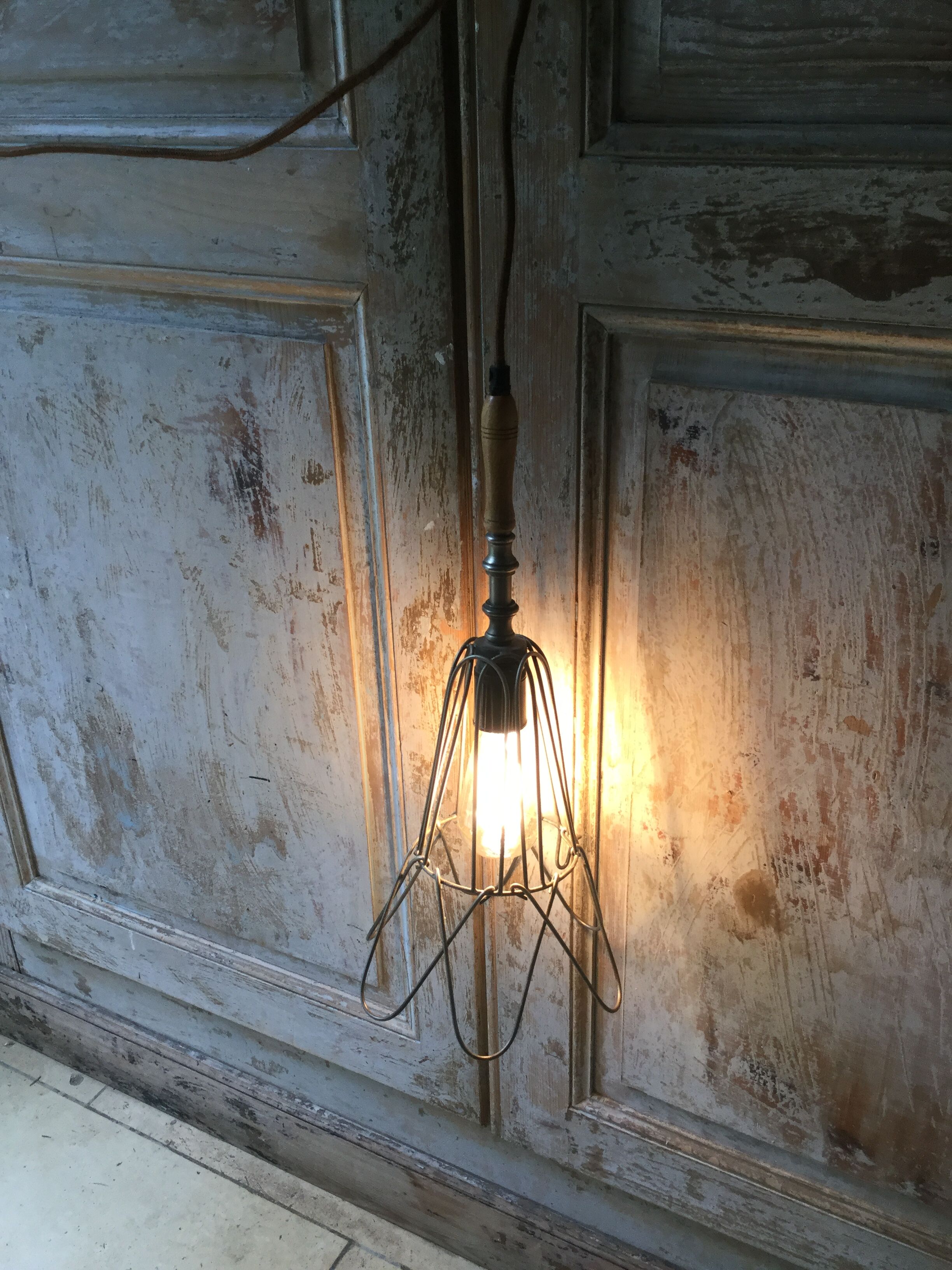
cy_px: 635
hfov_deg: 45.4
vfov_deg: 58.4
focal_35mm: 31
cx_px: 476
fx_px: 1137
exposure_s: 1/33
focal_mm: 3.3
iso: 32
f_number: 2.4
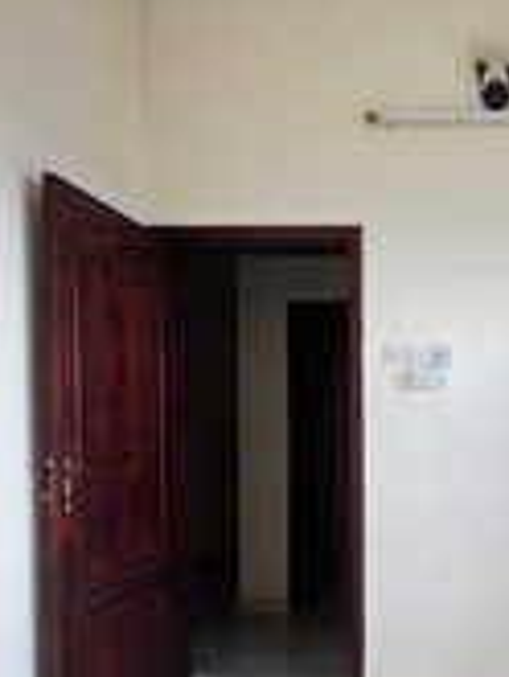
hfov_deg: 36.1
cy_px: 470
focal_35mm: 36
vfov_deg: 50.1
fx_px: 705
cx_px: 499
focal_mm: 2.2
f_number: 1.9
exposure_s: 1/101
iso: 64
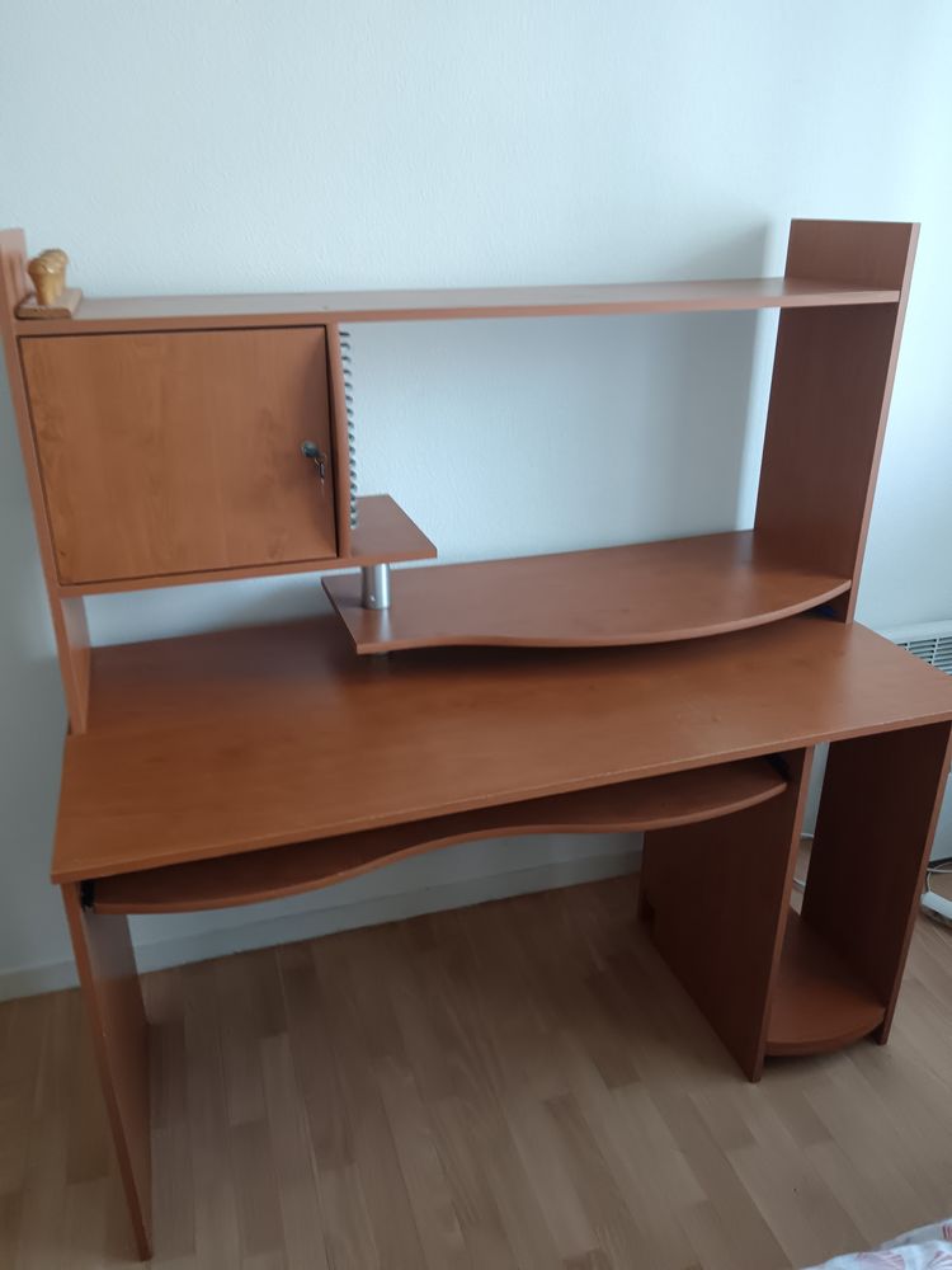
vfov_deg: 65.3
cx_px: 476
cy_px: 635
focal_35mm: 27
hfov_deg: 51.4
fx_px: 990
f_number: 1.9
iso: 908
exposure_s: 1/50
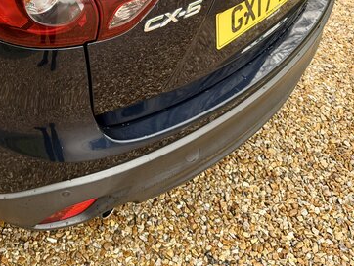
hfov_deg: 34.2
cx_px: 35
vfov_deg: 26.0
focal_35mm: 53
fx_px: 542
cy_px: -6
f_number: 1.78
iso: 125
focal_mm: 6.76
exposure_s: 1/121
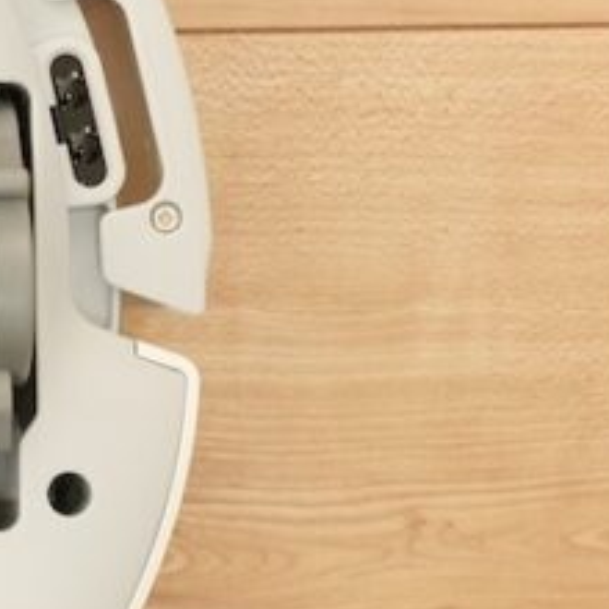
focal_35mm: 226
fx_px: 4498
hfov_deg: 7.5
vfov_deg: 7.7
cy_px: 303
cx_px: -592
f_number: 6.3
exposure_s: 1/60
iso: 2000
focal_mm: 39
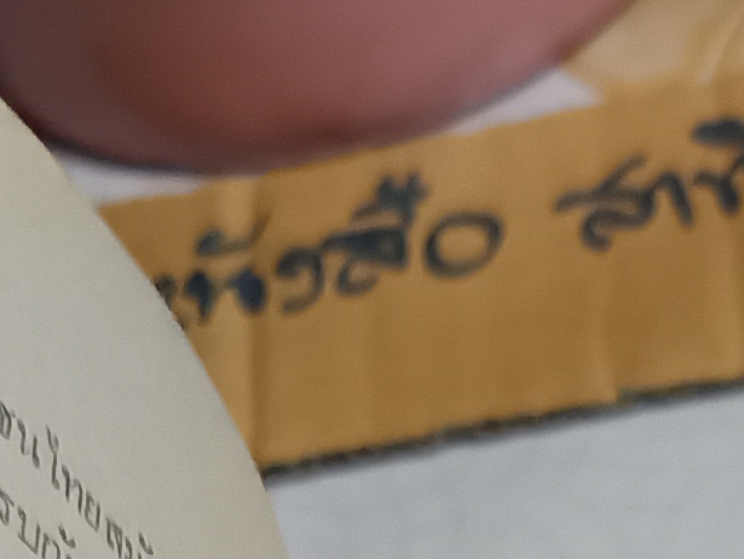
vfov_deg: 8.1
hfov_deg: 12.6
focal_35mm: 156
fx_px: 3355
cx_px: 450
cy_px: 1669
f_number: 1.7
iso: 910
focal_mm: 5.31
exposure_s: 1/33.3
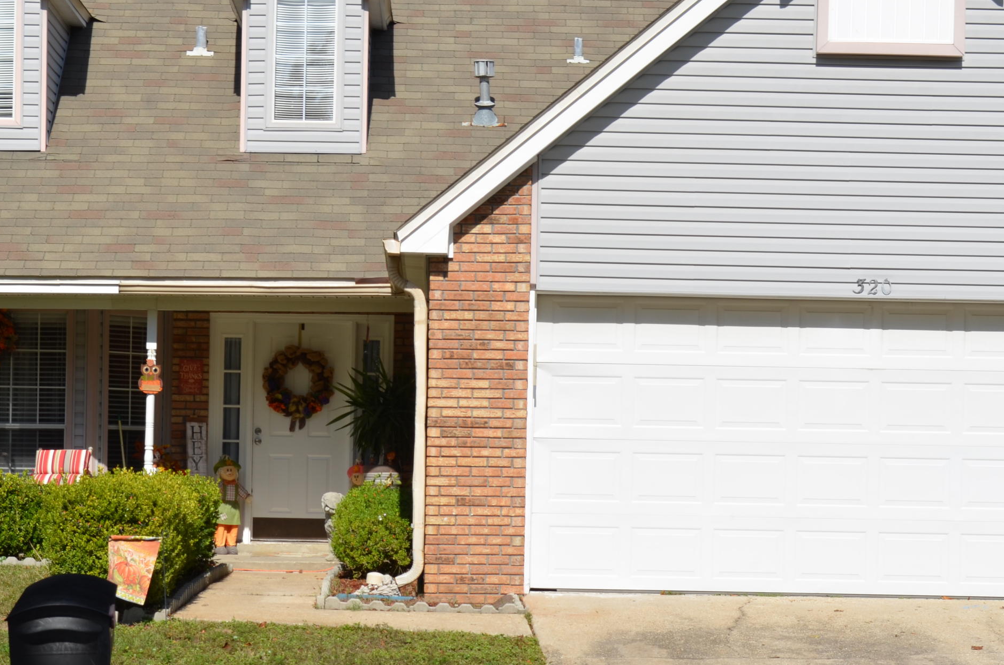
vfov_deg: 14.1
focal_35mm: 96
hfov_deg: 21.2
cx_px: 387
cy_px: 522
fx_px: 2672
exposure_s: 1/200
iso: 100
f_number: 13
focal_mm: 40
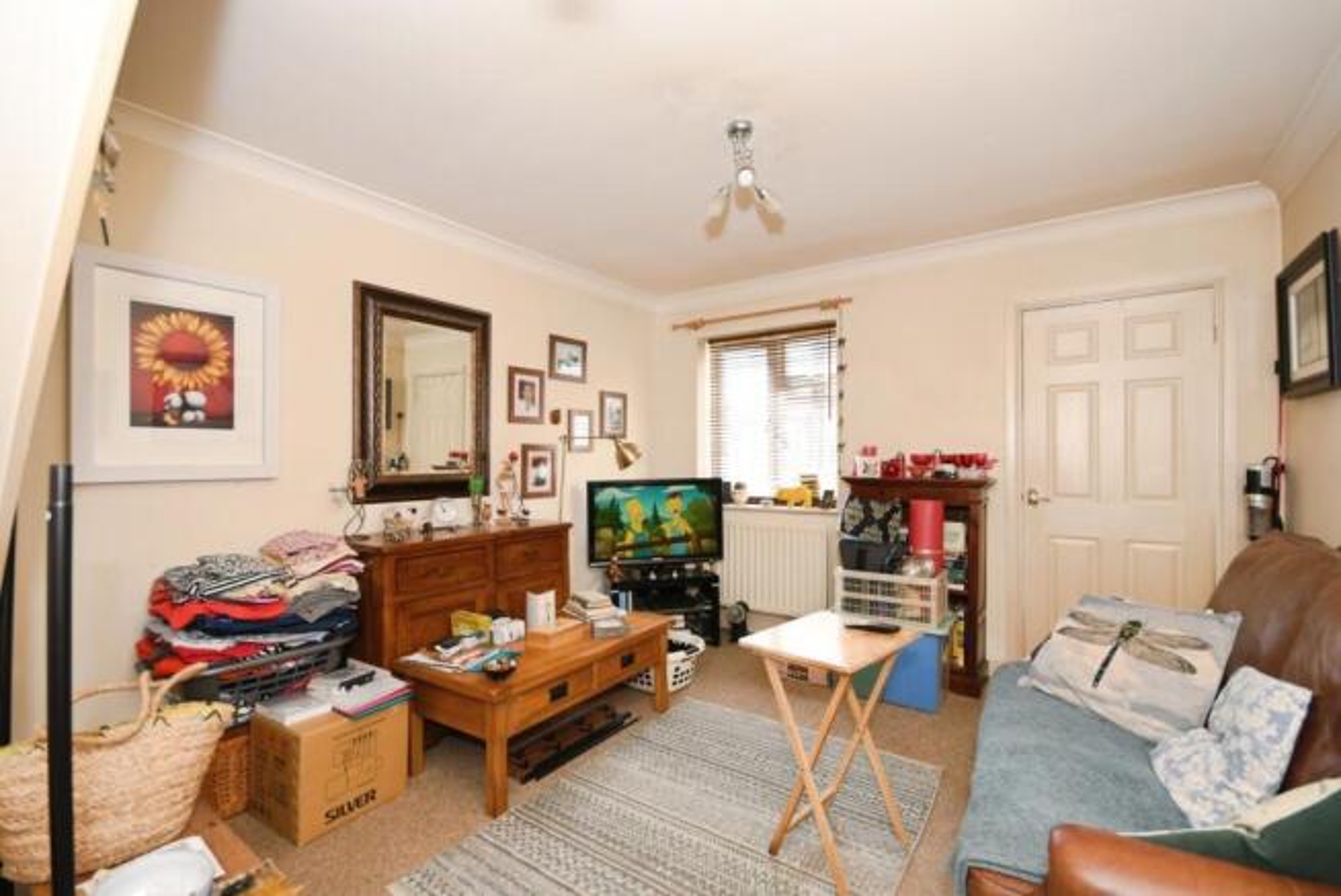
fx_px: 559
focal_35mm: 15
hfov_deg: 100.4
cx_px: 670
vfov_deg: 77.4
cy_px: 448
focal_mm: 10
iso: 400
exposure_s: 1/60
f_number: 8
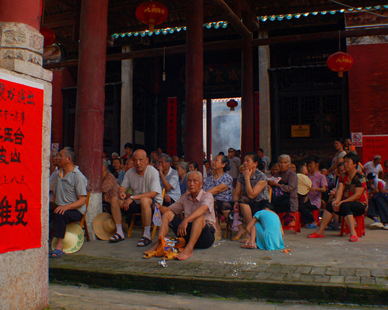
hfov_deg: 32.5
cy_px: 156
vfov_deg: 26.2
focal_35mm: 58
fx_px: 666
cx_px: 173
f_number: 9
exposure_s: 1/200
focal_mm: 34
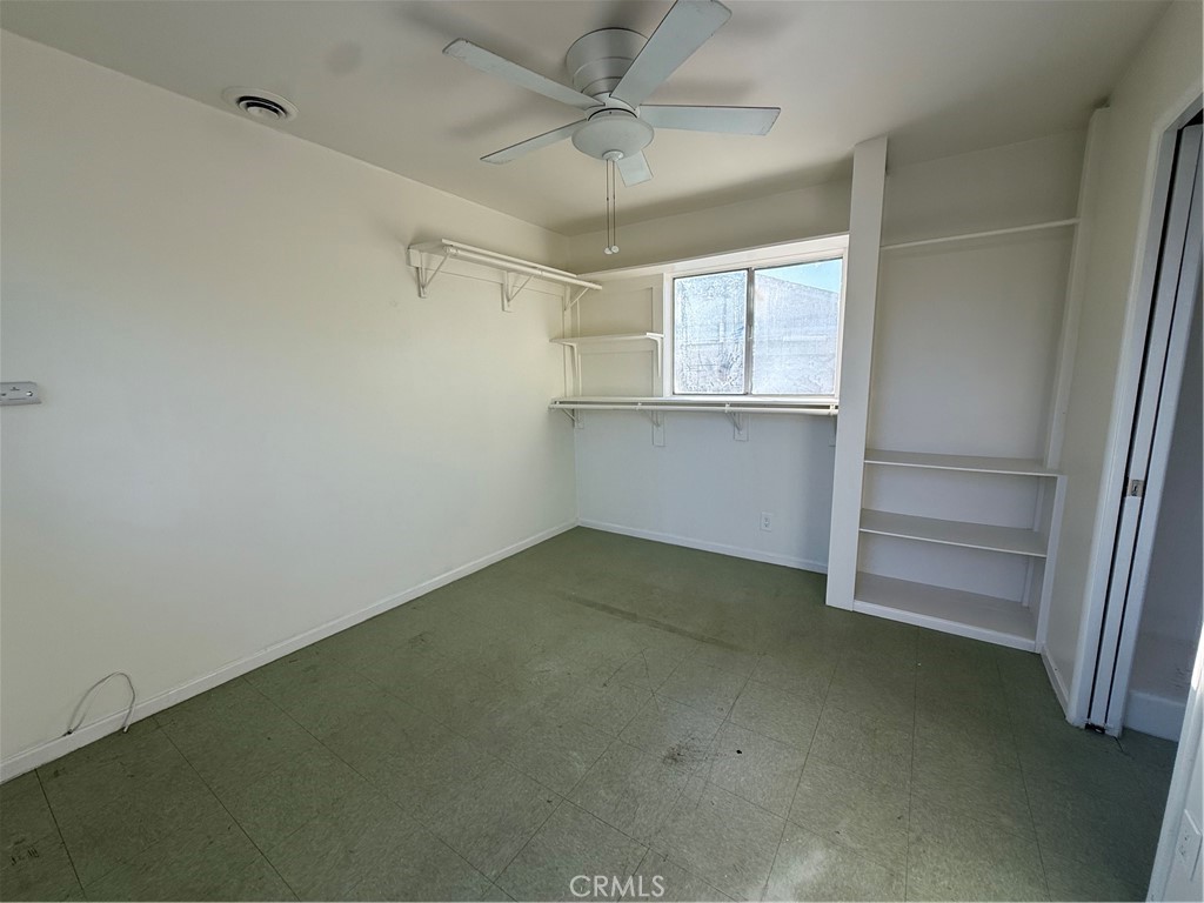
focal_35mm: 14
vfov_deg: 85.7
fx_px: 487
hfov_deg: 102.1
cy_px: 452
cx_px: 602
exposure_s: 1/427
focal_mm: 2.22
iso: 64
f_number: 2.2
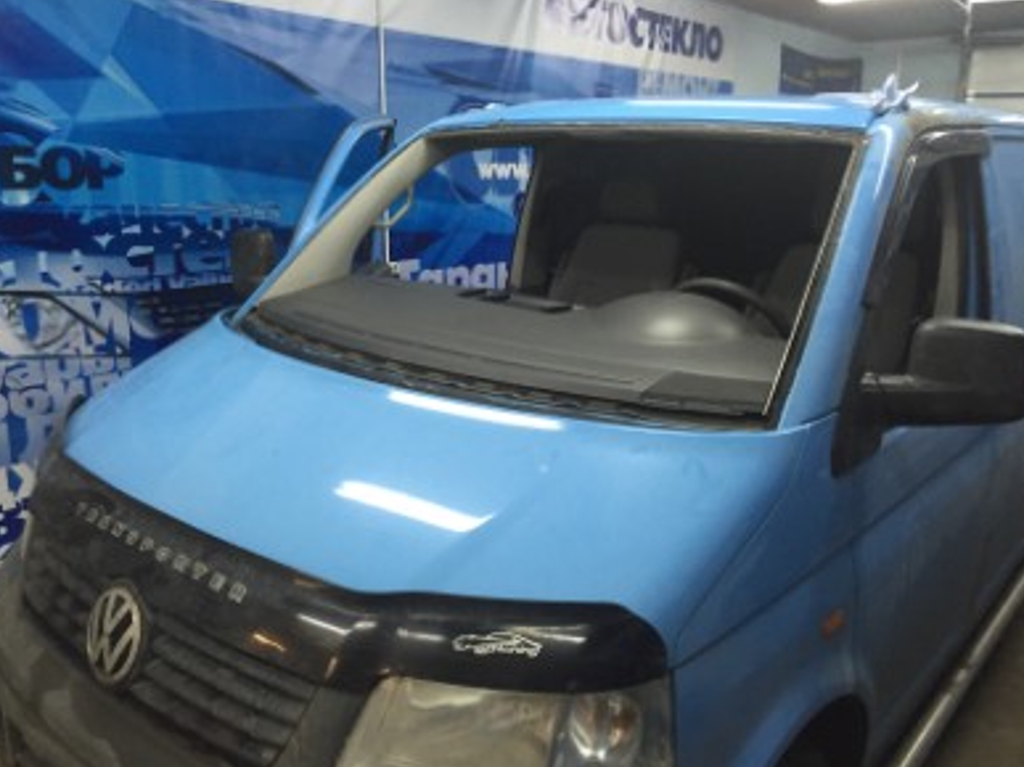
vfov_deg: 46.8
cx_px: 513
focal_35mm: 30
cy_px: 389
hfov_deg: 60.0
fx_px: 887
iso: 160
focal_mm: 4.15
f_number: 2.2
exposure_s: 1/33
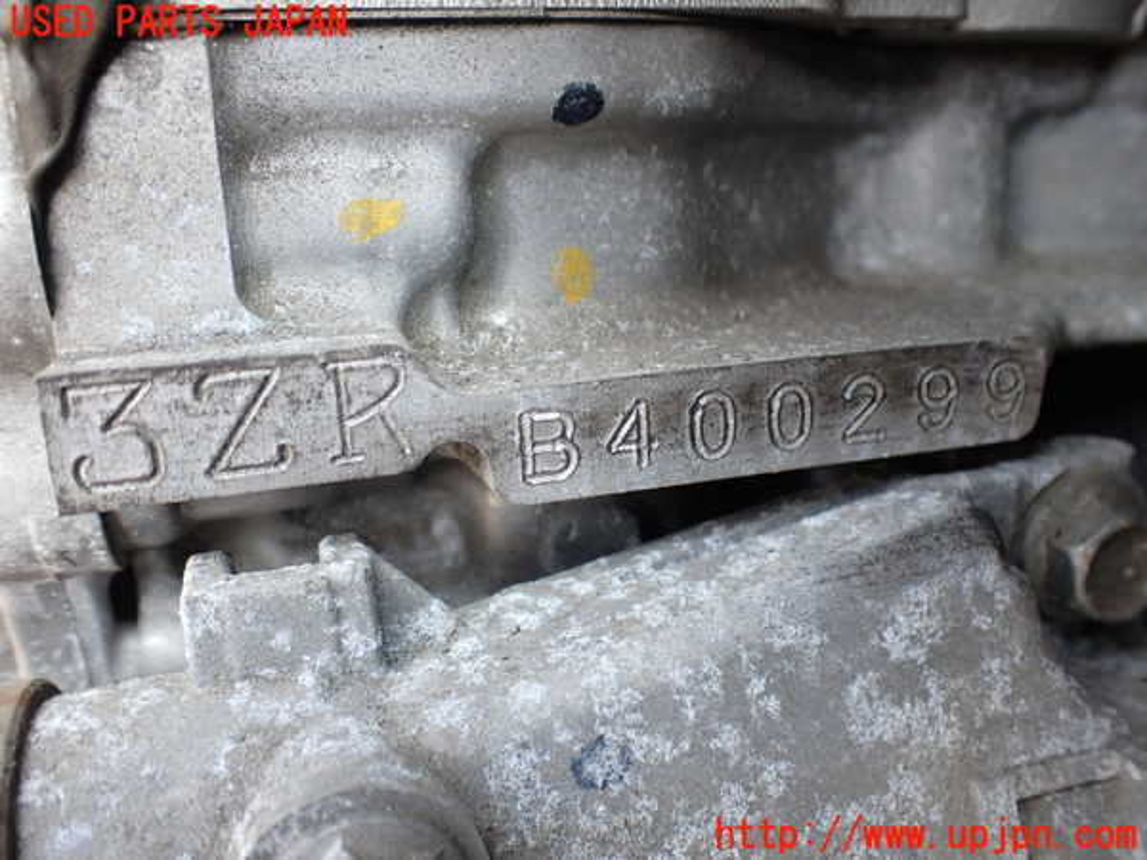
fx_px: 994
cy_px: 430
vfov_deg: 46.8
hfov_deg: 60.0
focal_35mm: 30
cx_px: 574
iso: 200
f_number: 2.3
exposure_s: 1/125
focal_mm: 5.4
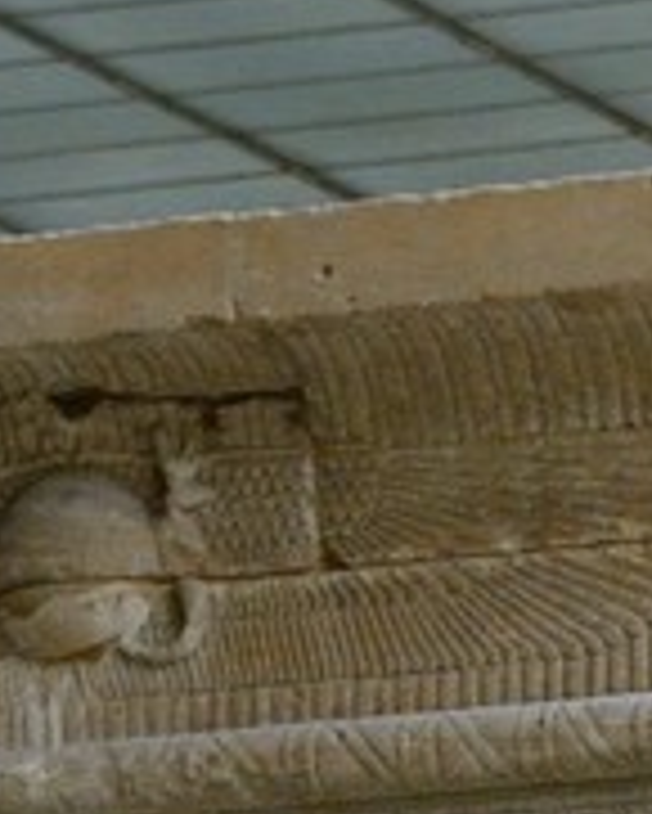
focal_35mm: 463
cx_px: 1228
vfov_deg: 3.9
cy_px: 3180
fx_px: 11159
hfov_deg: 3.3
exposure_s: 1/250
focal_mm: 56
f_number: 7.1
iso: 1600
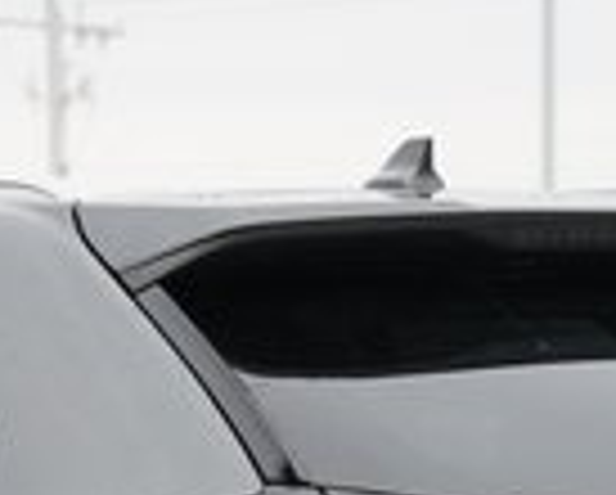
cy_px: 758
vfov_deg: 5.0
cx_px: 90
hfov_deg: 6.3
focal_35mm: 306
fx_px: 5587
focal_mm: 70
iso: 100
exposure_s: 1/80
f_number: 4.5
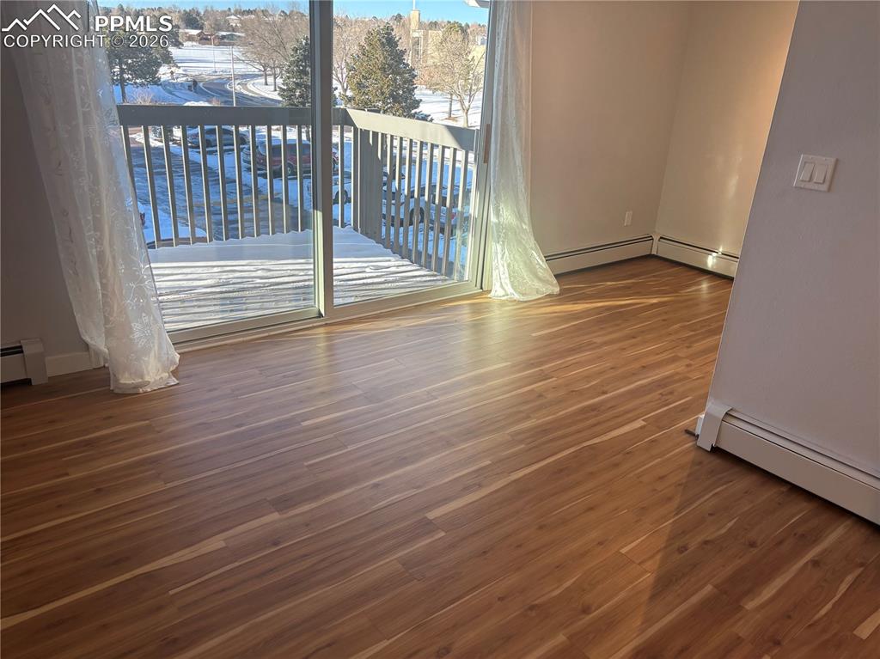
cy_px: 330
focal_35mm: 26
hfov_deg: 67.3
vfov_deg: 53.0
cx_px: 440
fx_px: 661
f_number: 1.6
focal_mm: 5.96
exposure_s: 1/143
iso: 40
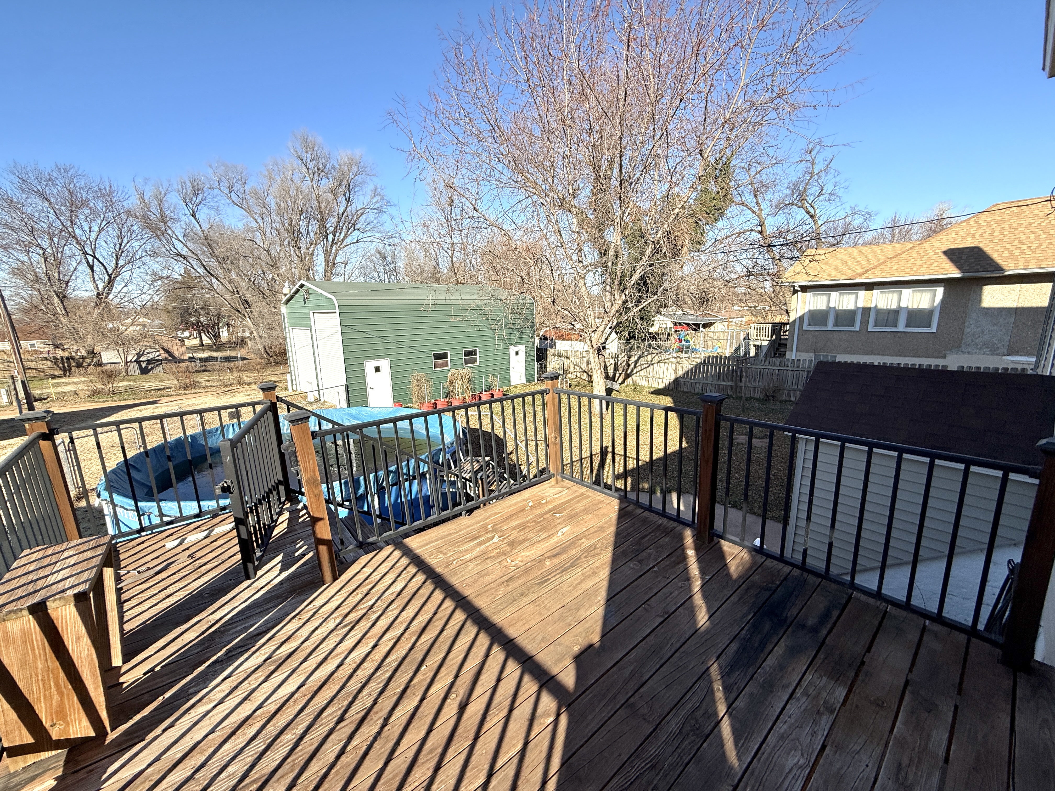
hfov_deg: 102.1
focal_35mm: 14
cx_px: 528
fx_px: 427
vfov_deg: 85.7
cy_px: 396
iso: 50
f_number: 2.2
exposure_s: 1/1312
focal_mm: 2.22
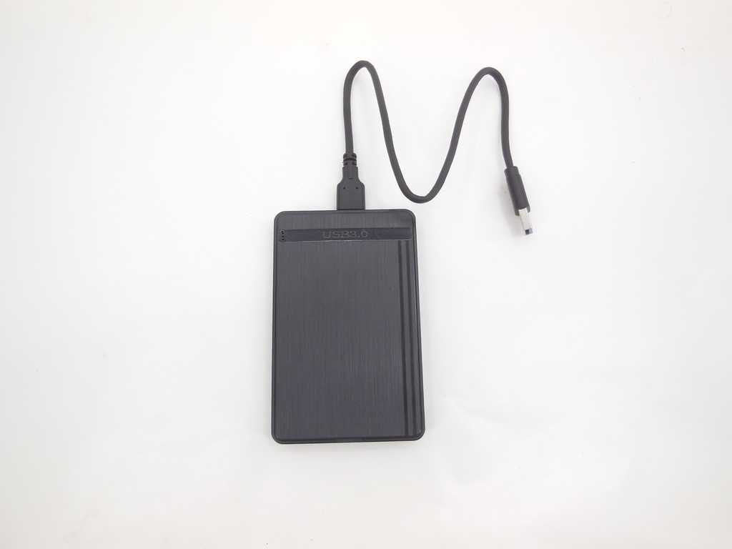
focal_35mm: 25
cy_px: 274
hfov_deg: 69.4
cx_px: 366
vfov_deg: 54.9
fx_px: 529
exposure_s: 1/40
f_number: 3.1
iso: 125
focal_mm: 4.5
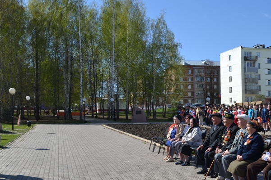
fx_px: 331
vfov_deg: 30.4
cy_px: 112
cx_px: 137
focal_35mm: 44
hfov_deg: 44.5
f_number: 7.1
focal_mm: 22
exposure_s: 1/250
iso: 100
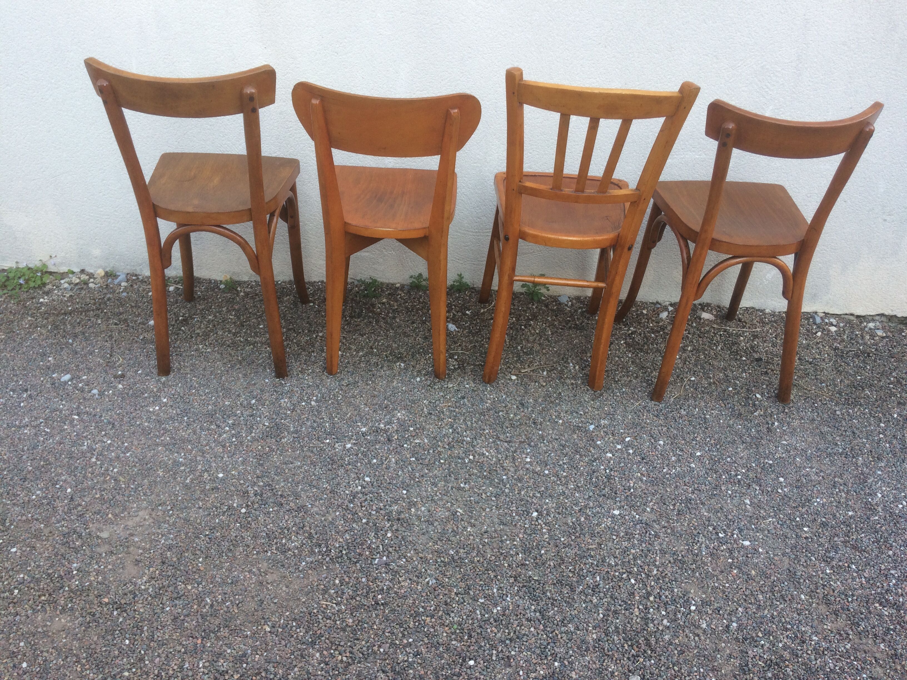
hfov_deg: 61.7
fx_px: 760
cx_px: 454
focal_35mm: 29
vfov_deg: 48.2
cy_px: 340
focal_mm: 4.15
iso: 32
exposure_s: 1/113
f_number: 2.2
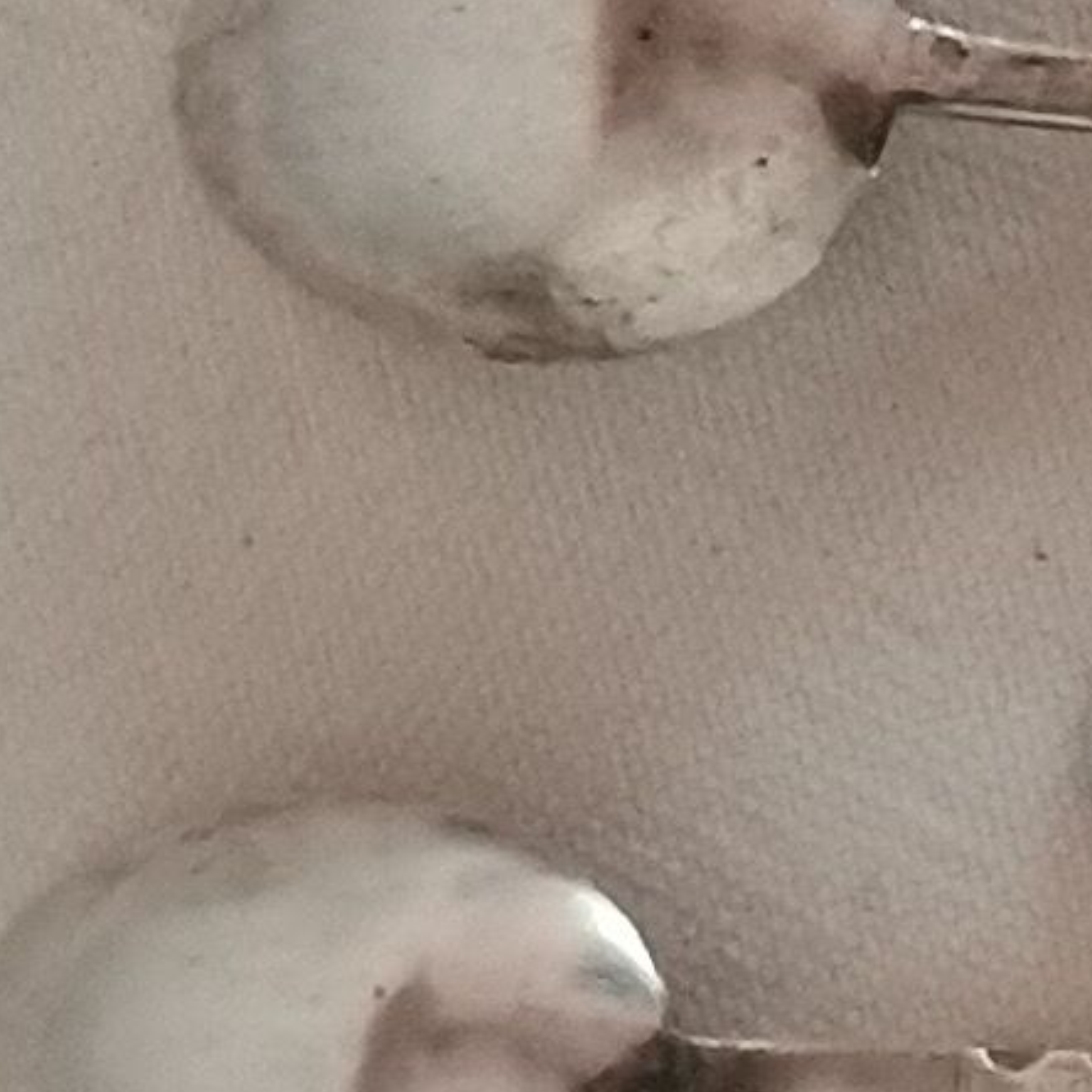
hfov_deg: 7.6
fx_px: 7388
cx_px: 3096
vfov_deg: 8.3
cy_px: 1444
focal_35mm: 207
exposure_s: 1/100
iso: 320
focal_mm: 4.75
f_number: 1.8
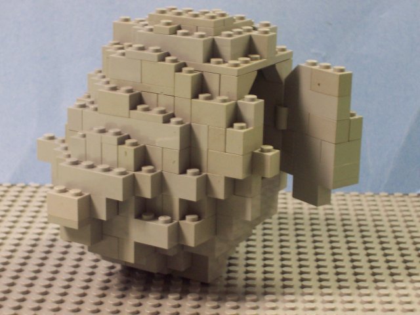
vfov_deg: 16.6
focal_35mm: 89
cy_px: 158
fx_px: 1080
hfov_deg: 22.0
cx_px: 210
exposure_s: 1/8
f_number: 4.1
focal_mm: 13.5
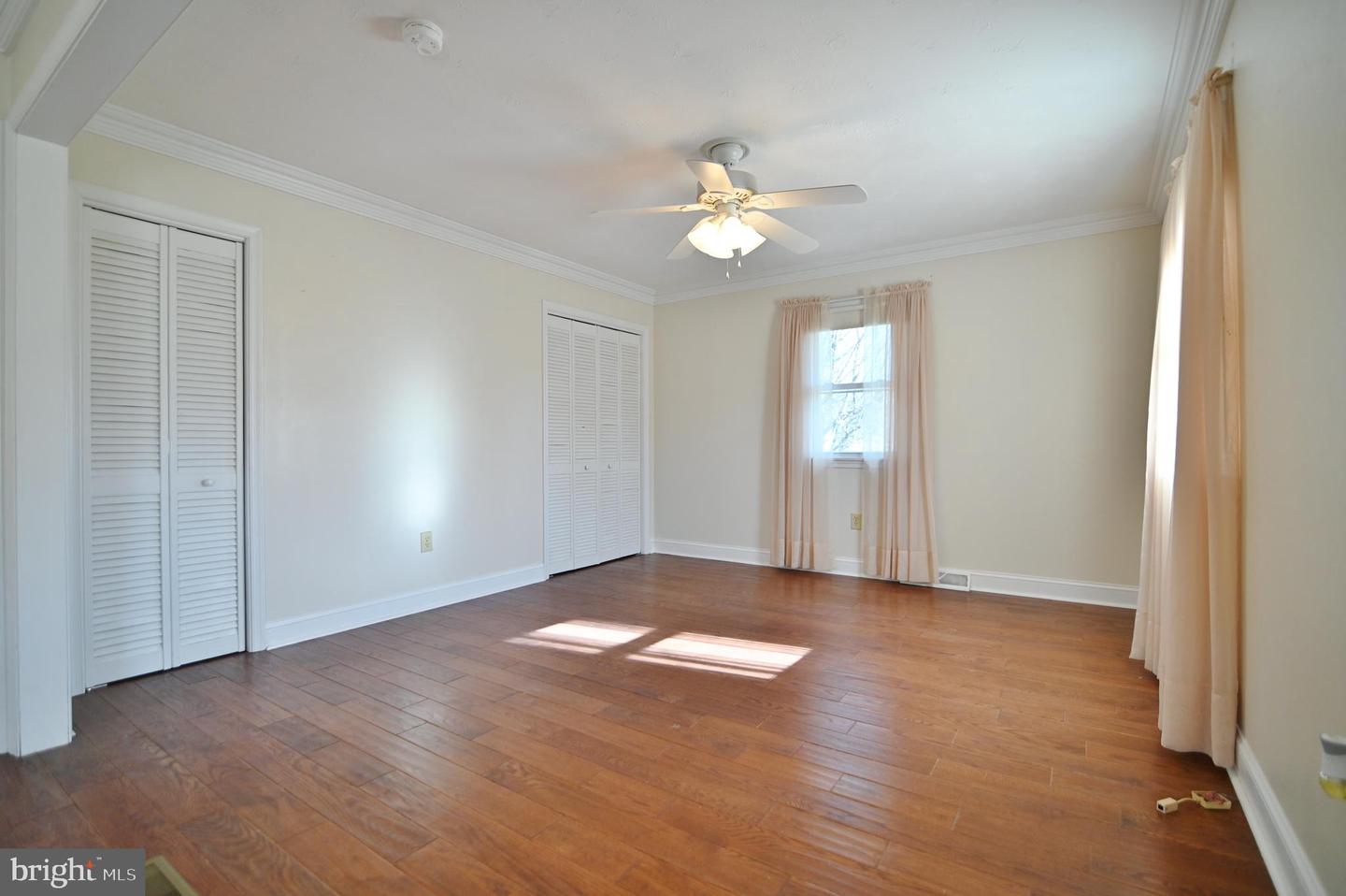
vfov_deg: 73.7
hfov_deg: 96.8
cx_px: 673
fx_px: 598
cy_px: 448
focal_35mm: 16
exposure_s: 1/250
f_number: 2.8
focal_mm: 16
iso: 400
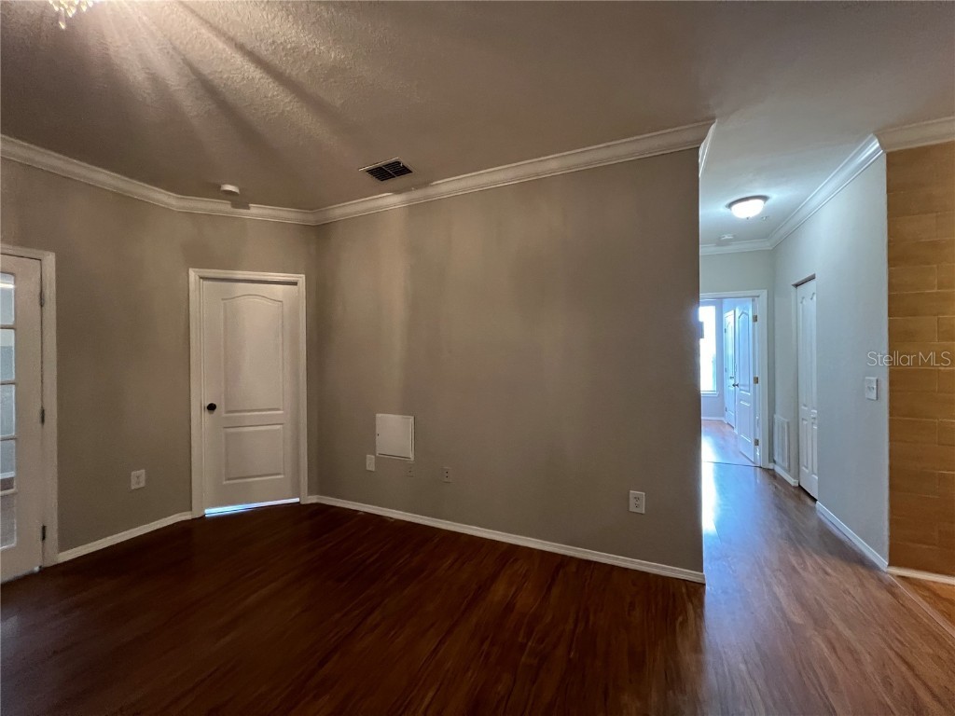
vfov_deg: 89.9
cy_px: 358
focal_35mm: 13
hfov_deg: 106.2
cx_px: 478
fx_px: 359
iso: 640
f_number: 1.8
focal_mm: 1.57
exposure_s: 1/60
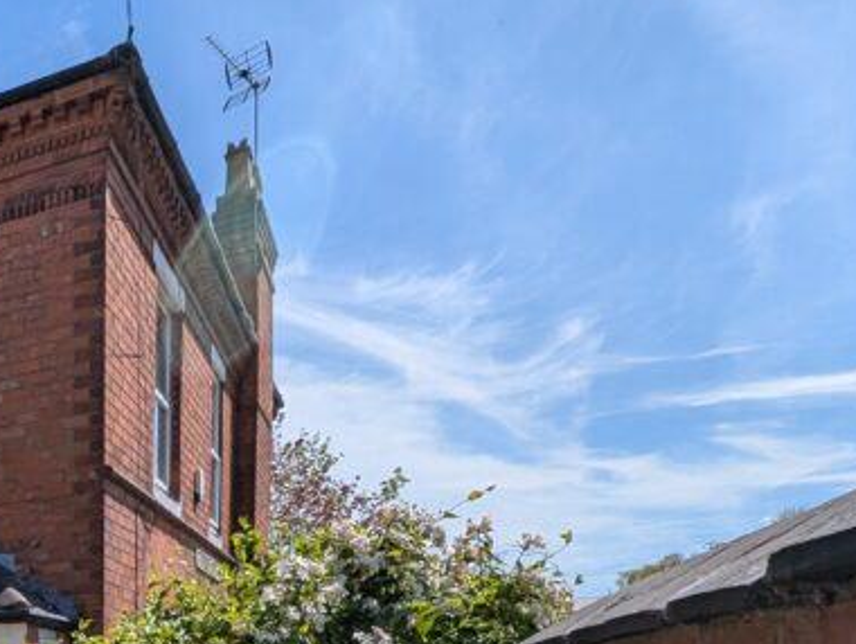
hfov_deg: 41.0
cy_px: 810
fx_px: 867
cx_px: -106
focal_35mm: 35
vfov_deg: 32.2
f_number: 2.2
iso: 47
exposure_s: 1/2053
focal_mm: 1.95
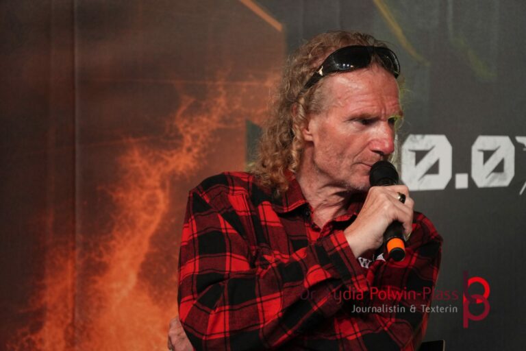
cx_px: 263
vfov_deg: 5.4
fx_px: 3747
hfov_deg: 8.0
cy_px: 176
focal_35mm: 256
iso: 2000
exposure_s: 1/320
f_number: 6.3
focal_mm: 171
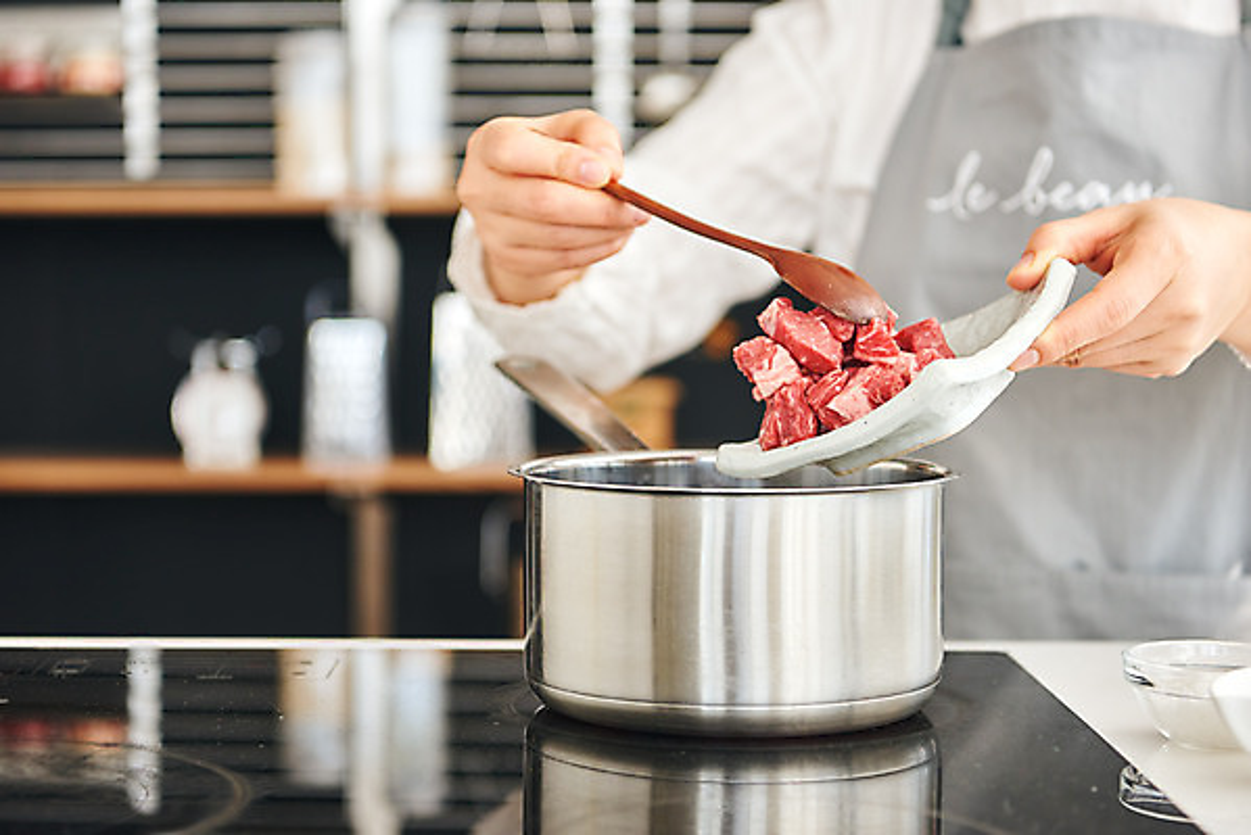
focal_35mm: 70
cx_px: 626
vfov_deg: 19.5
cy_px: 418
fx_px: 2434
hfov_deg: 28.8
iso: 500
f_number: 4
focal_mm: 70
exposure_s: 1/160
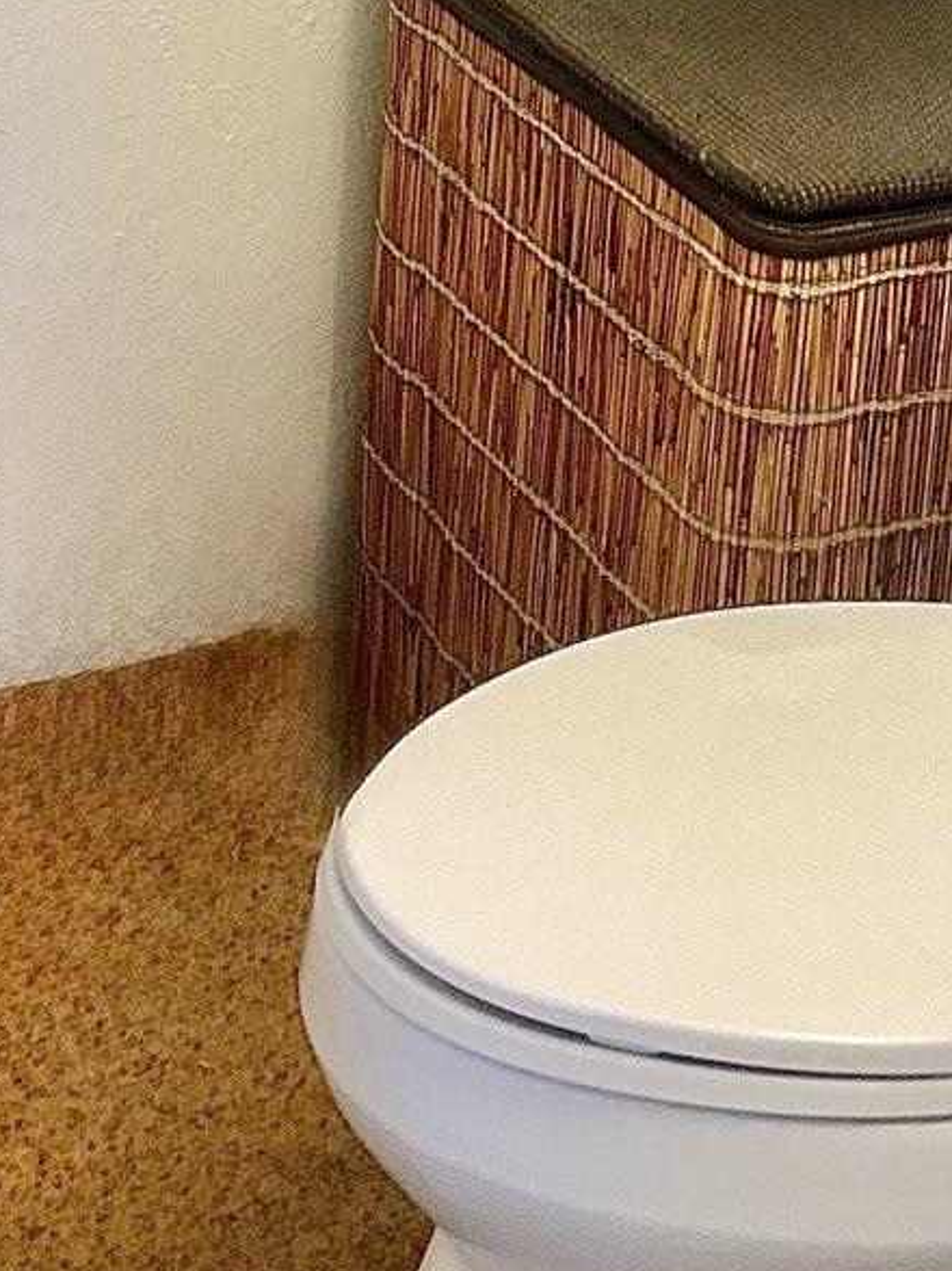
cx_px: 402
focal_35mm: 102
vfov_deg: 17.8
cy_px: -474
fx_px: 3742
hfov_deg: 14.5
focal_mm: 5.7
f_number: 1.5
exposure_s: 1/60
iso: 80
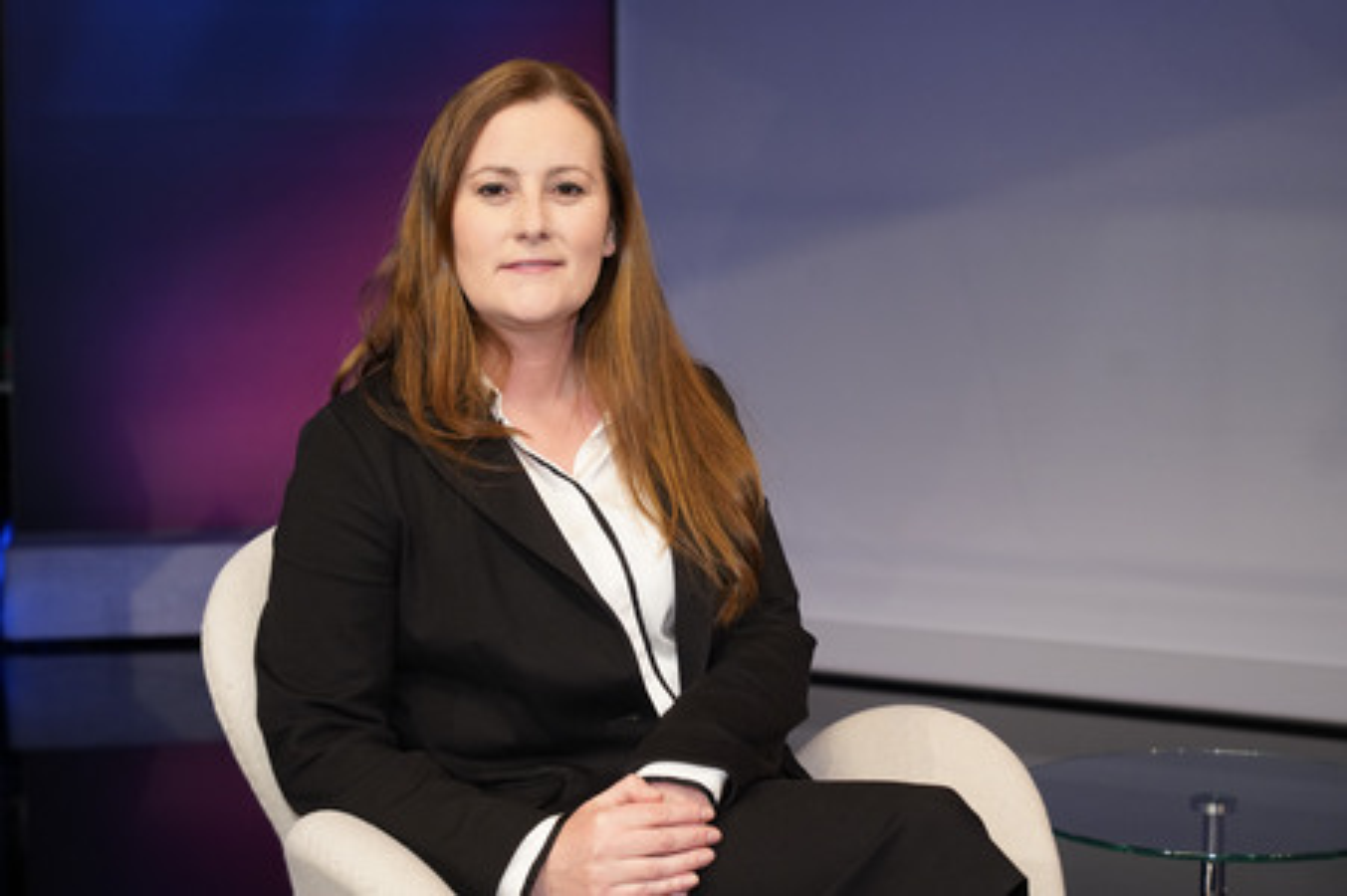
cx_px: 674
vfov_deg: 23.3
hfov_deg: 34.5
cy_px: 448
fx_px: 2169
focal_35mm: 58
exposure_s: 1/160
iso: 2000
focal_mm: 58
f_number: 5
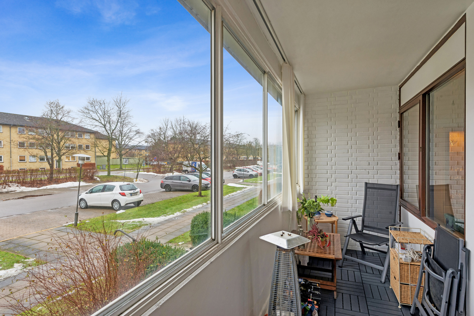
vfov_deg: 64.6
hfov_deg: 86.9
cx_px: 237
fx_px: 250
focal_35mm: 19
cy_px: 158
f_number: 11
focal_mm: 19
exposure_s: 1/10
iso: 200
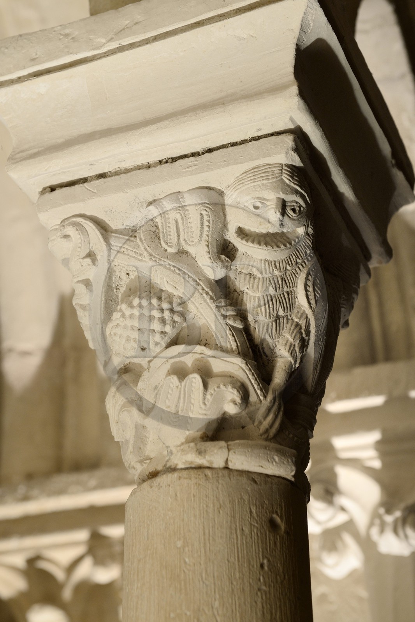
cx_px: 208
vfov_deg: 32.4
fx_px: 1072
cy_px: 311
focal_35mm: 62
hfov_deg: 21.9
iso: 800
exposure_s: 1/15
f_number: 7.1
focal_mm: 62
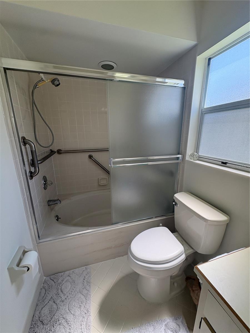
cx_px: 125
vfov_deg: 102.1
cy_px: 166
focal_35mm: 14
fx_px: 135
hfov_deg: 85.7
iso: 80
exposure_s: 1/120
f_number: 2.2
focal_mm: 2.22
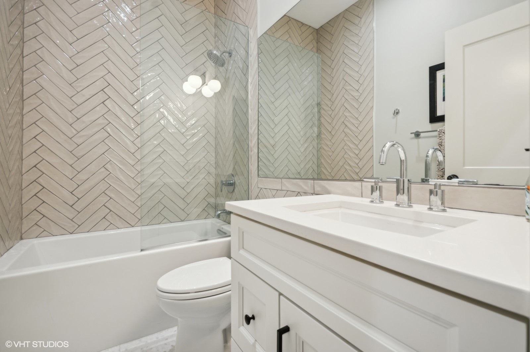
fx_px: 221
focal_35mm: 15
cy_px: 176
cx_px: 265
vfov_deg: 77.2
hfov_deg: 100.5
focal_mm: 10
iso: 100
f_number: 11
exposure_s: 1
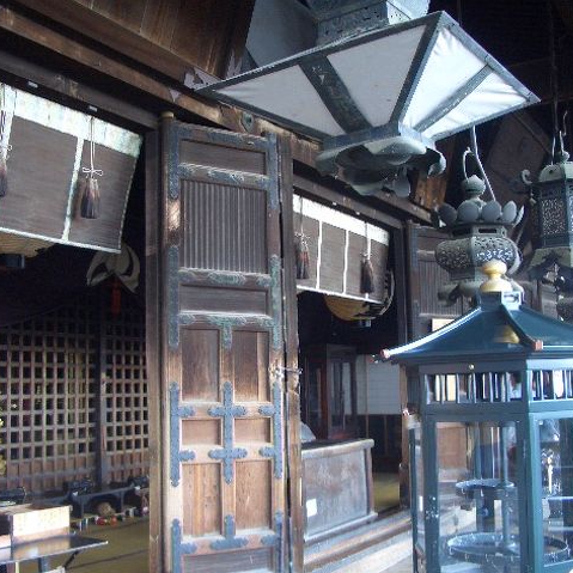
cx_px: 242
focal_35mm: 42
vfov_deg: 40.0
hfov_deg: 39.9
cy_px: 290
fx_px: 787
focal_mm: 5.8
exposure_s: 1/30
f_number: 2.6
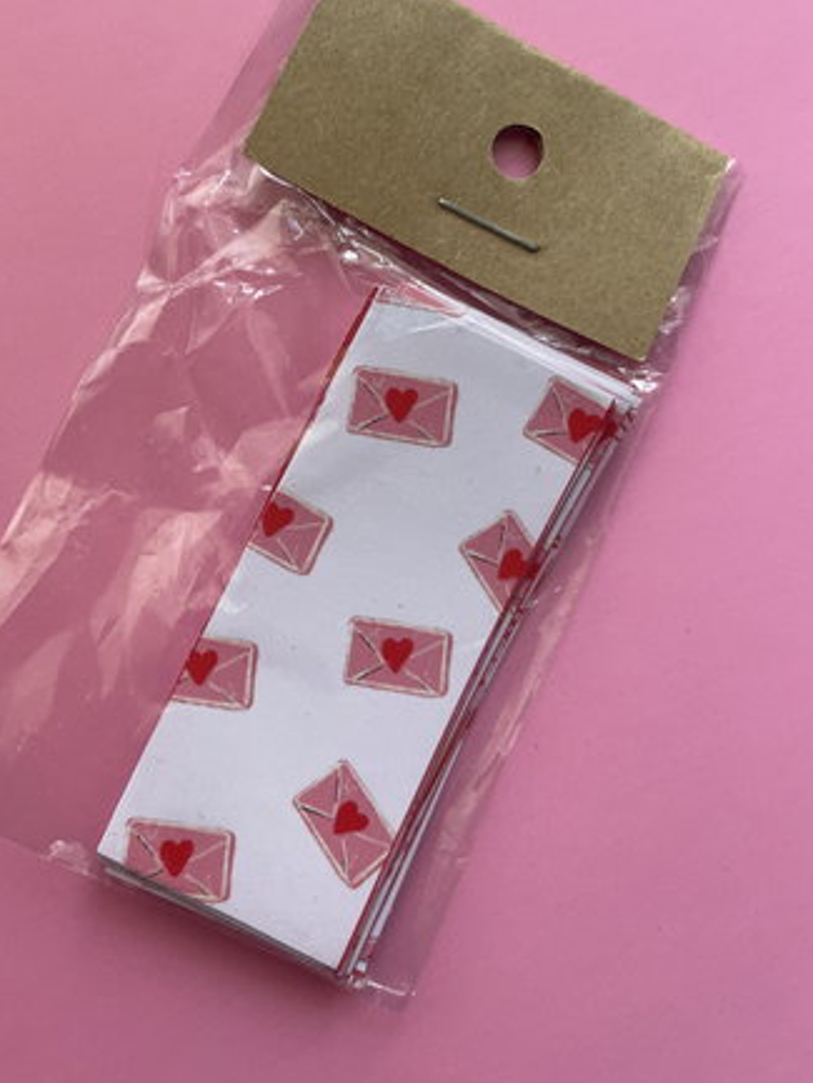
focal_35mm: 32
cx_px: 318
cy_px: 461
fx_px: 1002
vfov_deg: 56.6
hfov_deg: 43.9
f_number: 1.6
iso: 80
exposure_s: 1/121
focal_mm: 4.2
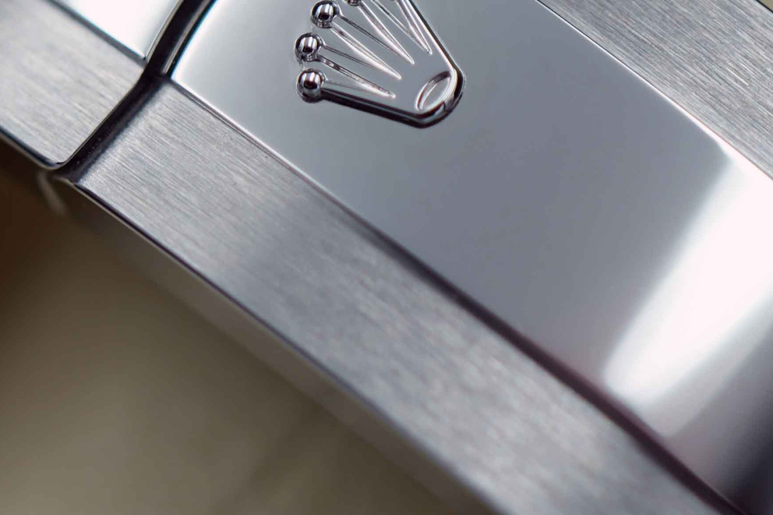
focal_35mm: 200
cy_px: 240
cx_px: 581
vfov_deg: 6.9
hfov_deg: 10.3
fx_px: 4294
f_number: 2.8
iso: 100
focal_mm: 50
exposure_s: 1/200
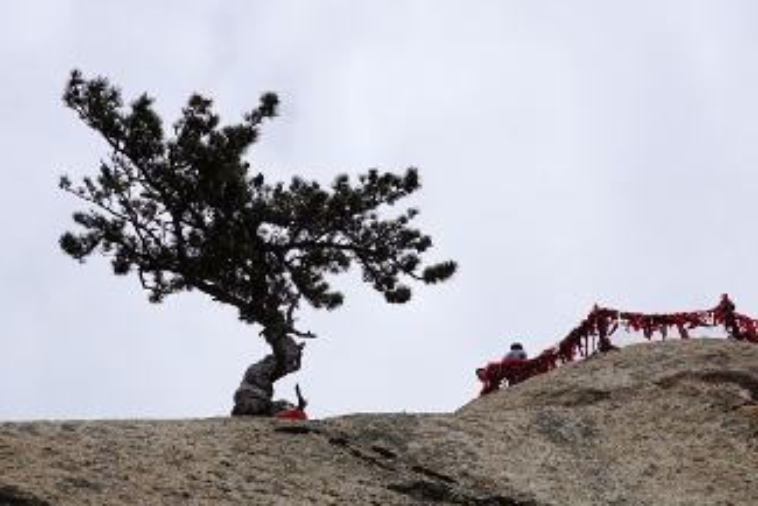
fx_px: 1011
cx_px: 406
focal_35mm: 48
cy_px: 307
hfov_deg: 41.1
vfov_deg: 28.0
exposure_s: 1/500
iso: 100
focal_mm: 26
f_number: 10
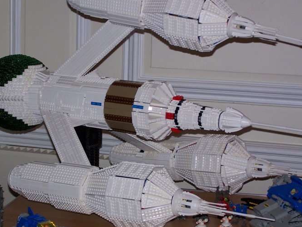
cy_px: 117
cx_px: 145
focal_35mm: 87
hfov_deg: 22.5
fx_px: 759
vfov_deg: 17.0
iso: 80
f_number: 3.2
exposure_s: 1/80
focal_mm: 12.4
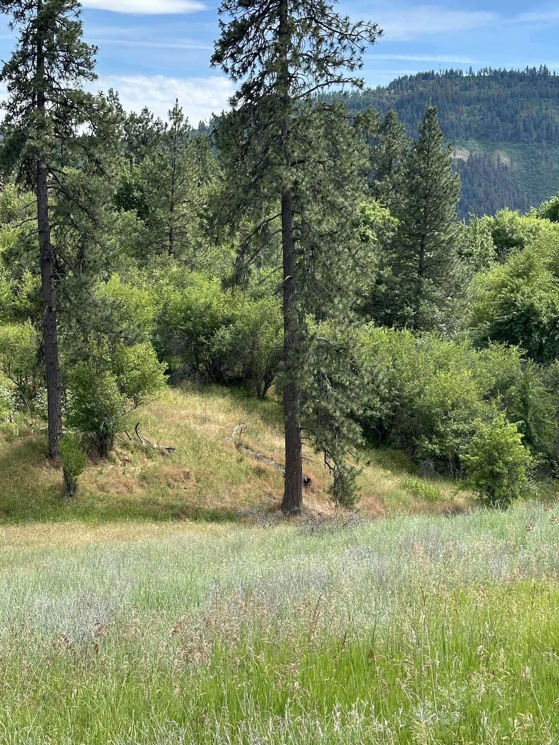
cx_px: 276
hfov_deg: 25.2
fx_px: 1249
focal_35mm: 58
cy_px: 381
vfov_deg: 33.2
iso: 64
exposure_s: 1/1414
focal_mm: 6.86
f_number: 1.78
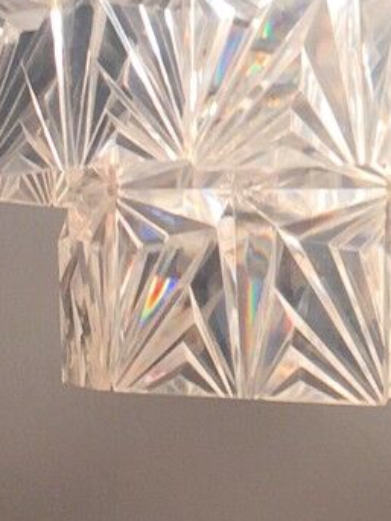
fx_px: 2547
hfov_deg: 8.7
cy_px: -190
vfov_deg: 11.3
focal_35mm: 169
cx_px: 472
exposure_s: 1/50
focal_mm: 4.15
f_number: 2.2
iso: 25
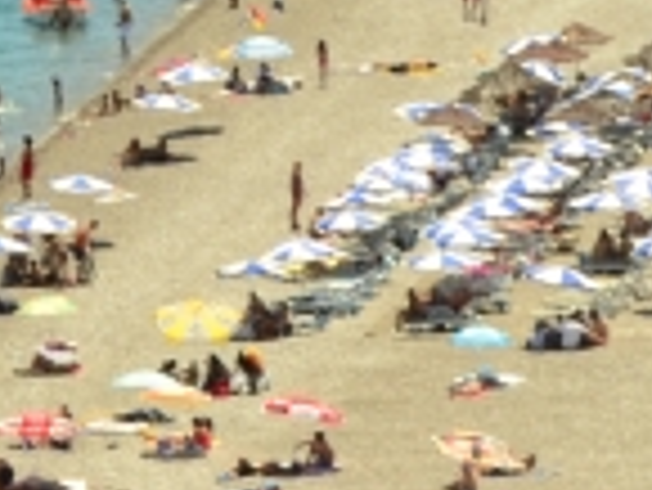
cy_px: -816
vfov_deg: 2.6
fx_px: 10545
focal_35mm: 559
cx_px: -310
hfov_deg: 3.5
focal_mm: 55
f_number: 14
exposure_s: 1/60
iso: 100
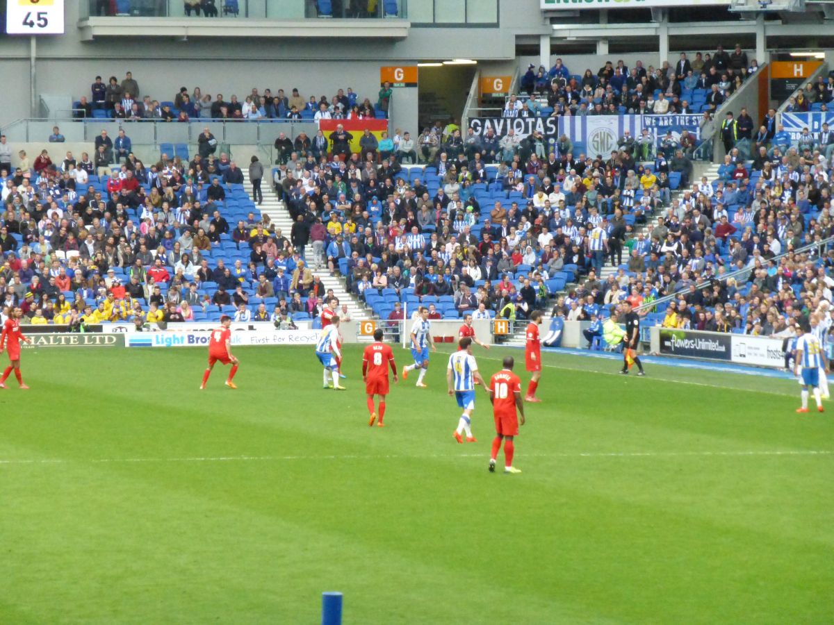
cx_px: 417
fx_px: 4794
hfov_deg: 9.9
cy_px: 312
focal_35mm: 199
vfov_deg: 7.5
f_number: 5.5
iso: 1600
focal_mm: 35.6
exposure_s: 1/1300
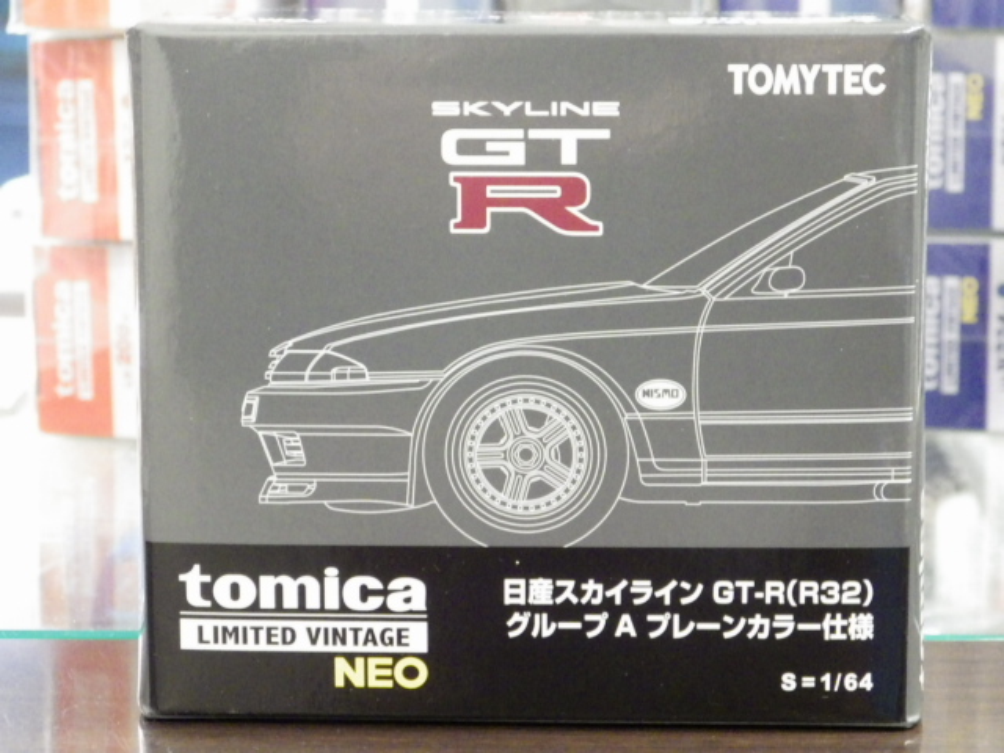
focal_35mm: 103
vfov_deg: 14.4
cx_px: 502
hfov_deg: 19.1
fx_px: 2987
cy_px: 376
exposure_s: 1/13
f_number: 4.6
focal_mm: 18.4
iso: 1600
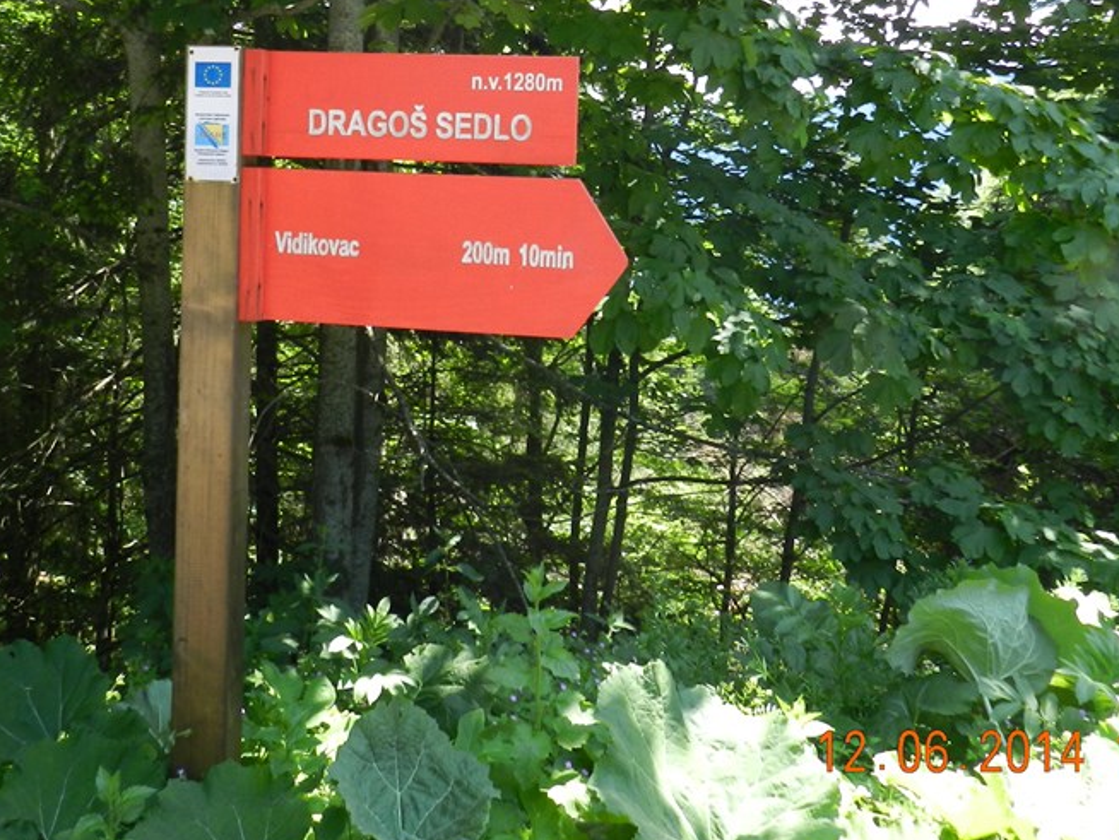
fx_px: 1164
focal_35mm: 36
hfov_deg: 51.2
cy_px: 231
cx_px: 477
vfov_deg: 38.8
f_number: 3.4
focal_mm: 4
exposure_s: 1/200
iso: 160
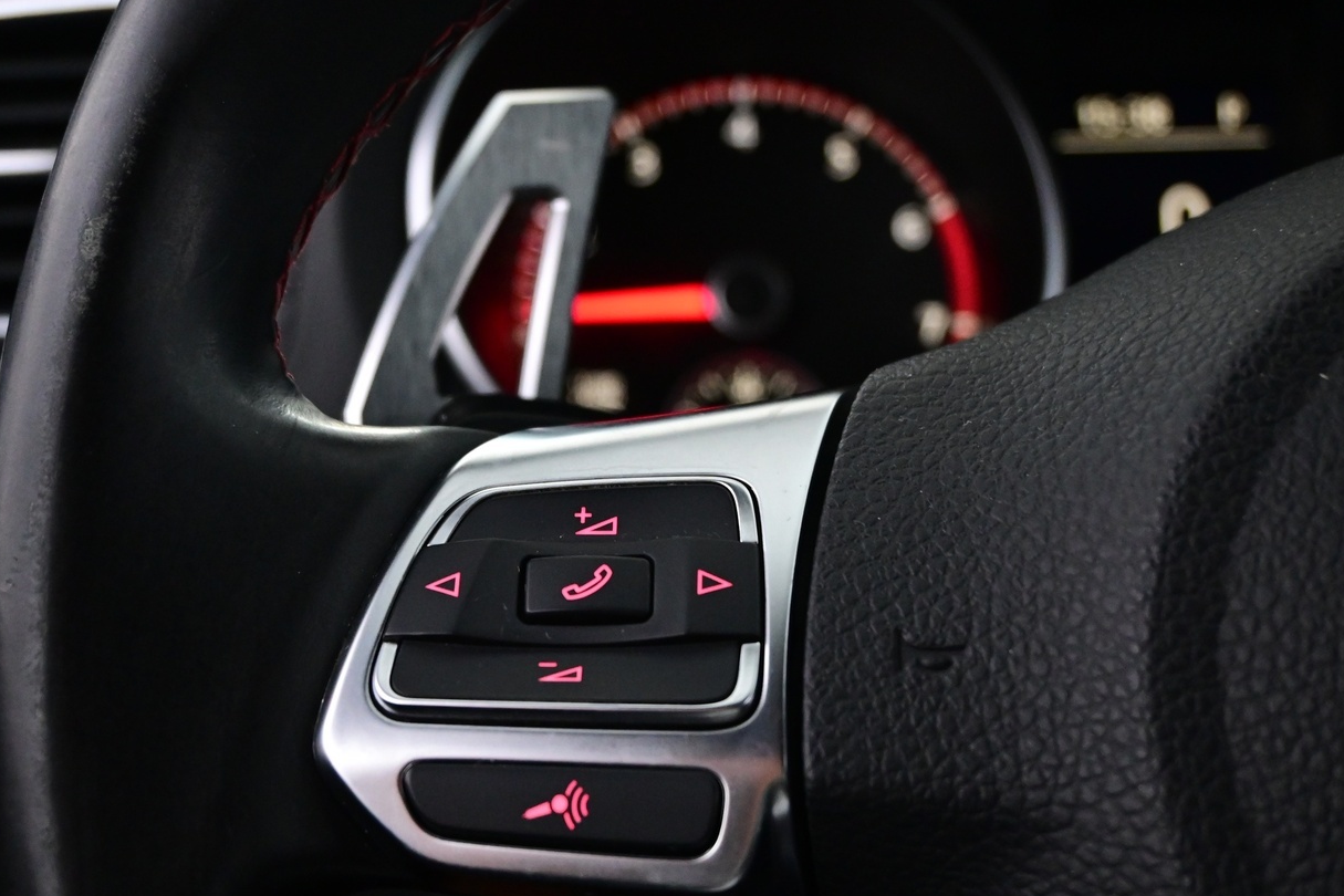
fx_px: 1979
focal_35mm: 53
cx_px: 572
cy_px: 553
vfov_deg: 25.5
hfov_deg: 37.4
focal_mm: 26.5
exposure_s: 1/40
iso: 2500
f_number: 4.5
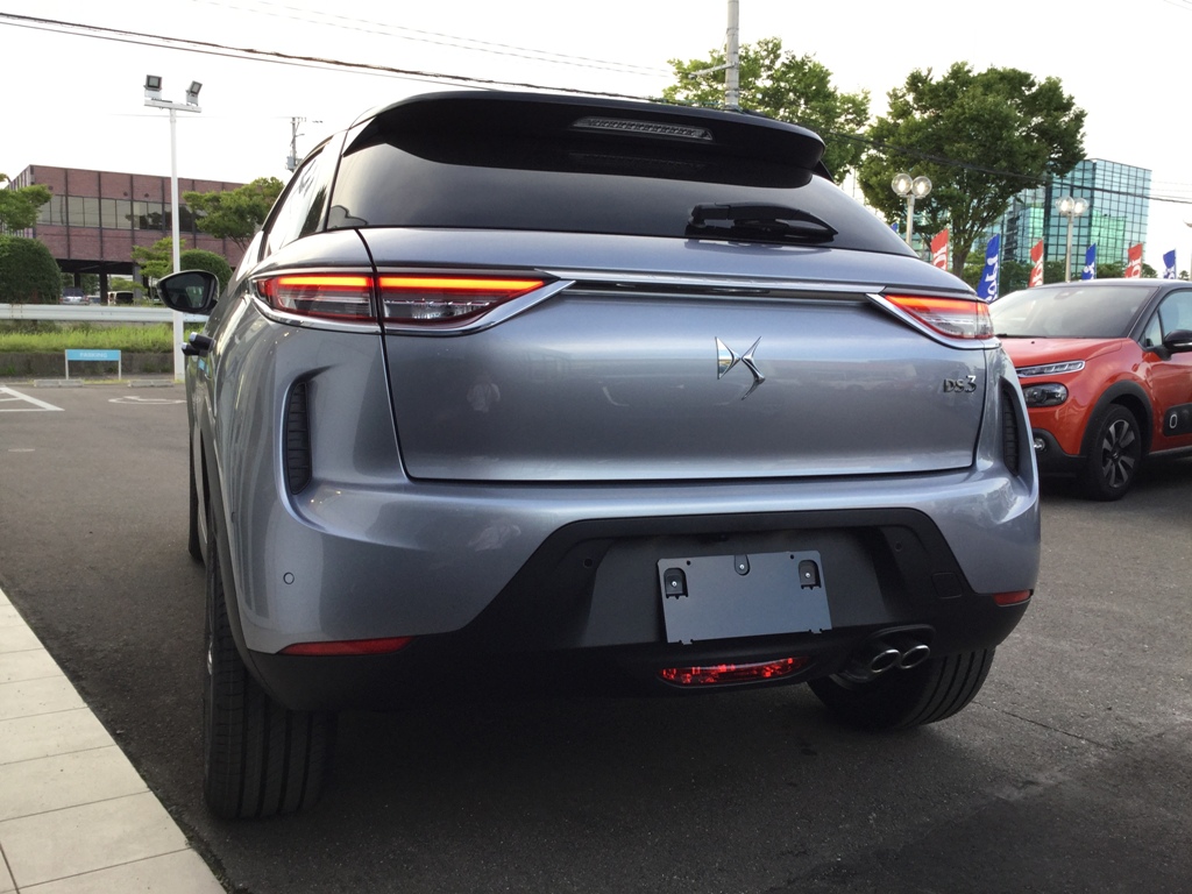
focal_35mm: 31
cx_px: 596
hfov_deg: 58.4
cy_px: 447
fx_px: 1067
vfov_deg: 45.4
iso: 25
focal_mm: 3.3
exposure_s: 1/120
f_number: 2.4
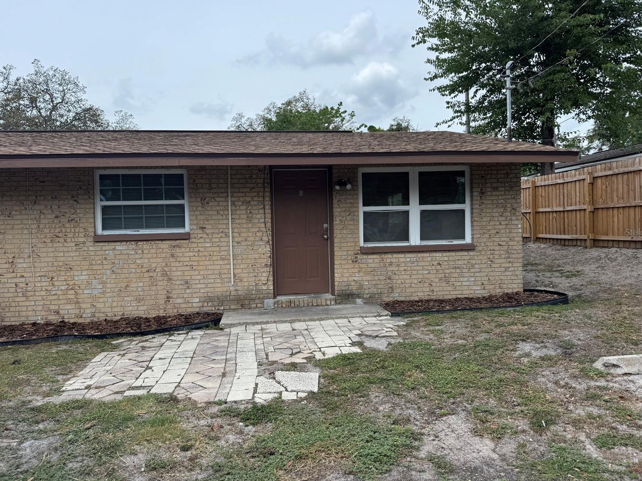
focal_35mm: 26
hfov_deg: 67.3
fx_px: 482
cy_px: 232
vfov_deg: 53.1
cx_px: 319
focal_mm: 6.76
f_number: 1.78
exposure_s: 1/3413
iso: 80
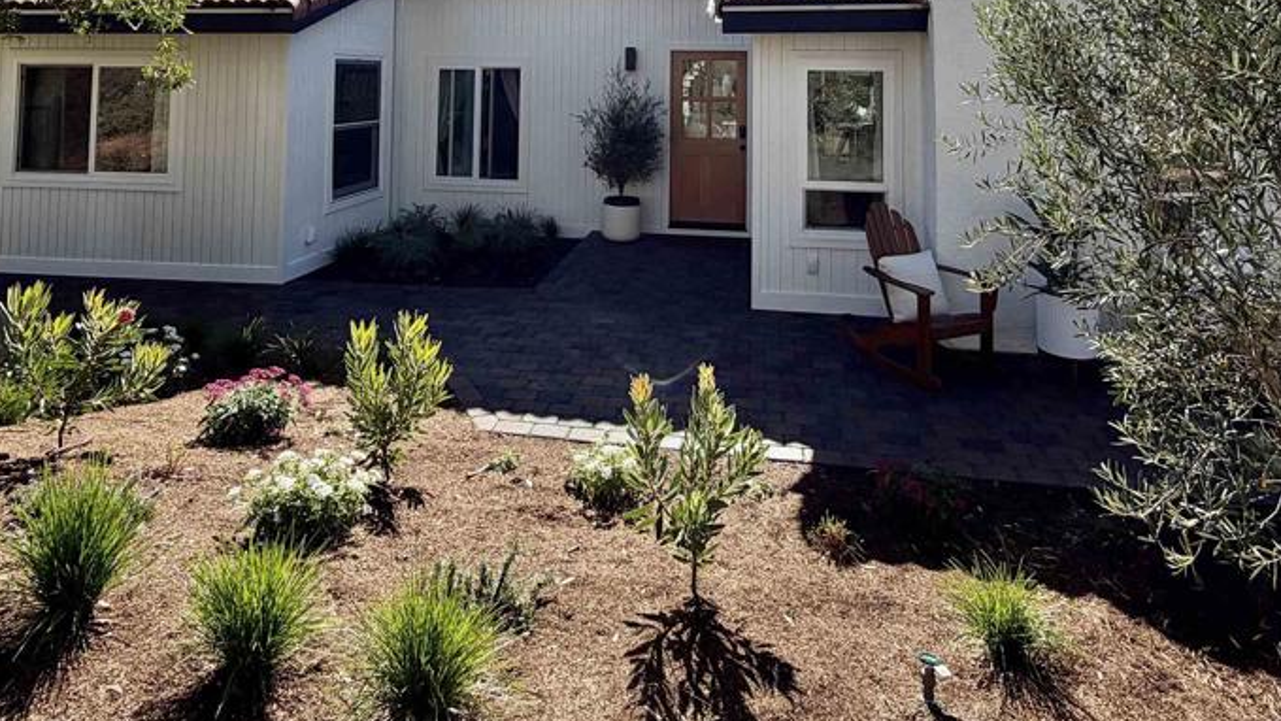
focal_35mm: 23
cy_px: 36
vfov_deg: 43.9
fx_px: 781
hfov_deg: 78.7
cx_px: 655
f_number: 2.2
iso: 20
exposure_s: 1/789
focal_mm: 2.22
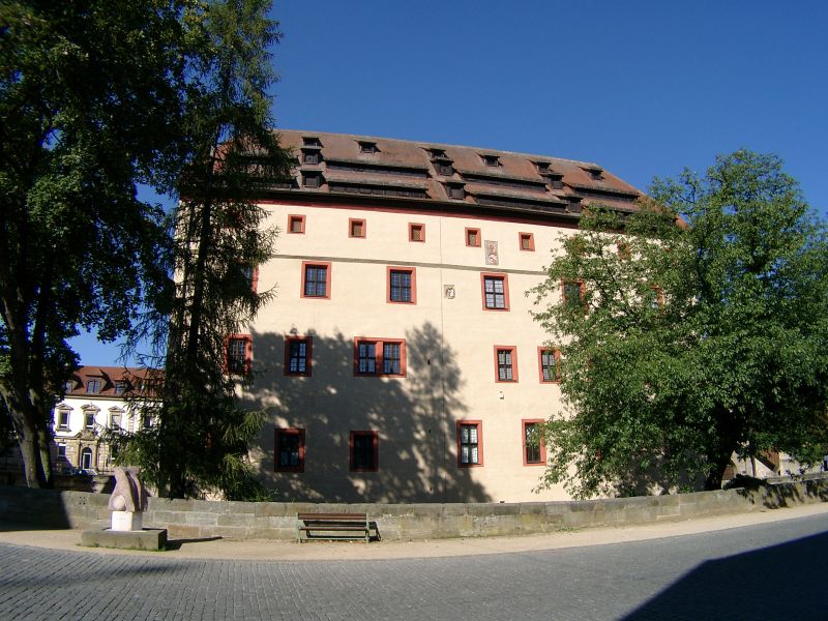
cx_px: 414
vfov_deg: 38.7
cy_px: 310
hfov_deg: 50.1
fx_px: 885
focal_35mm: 37
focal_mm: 7.69
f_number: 4
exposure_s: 1/819
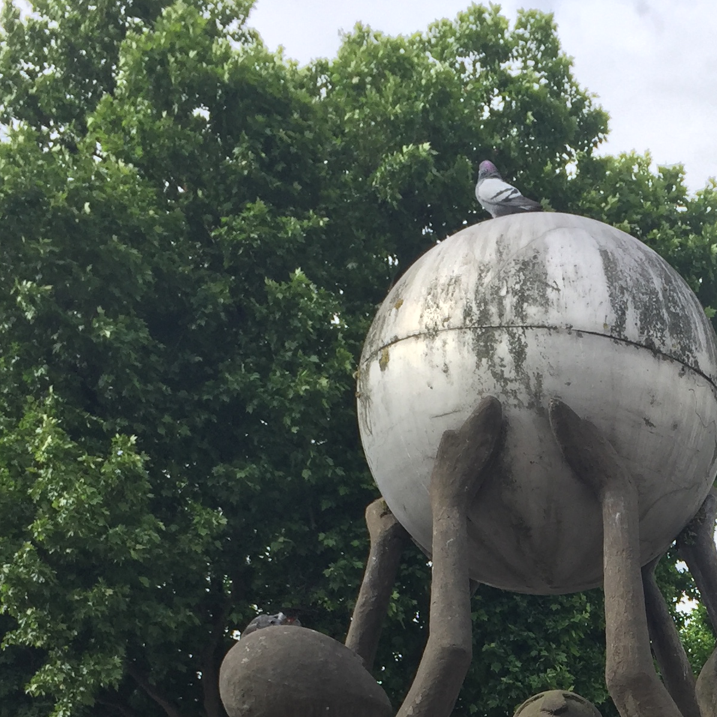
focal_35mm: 70
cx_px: 608
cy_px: 755
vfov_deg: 23.4
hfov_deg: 24.1
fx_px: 1640
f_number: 2.2
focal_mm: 4.15
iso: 32
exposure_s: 1/807
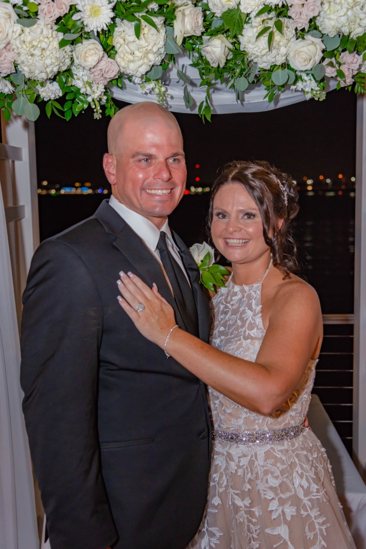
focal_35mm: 44
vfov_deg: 44.5
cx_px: 183
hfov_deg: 30.5
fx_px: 671
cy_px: 274
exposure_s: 1/60
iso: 2500
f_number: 4
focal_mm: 44
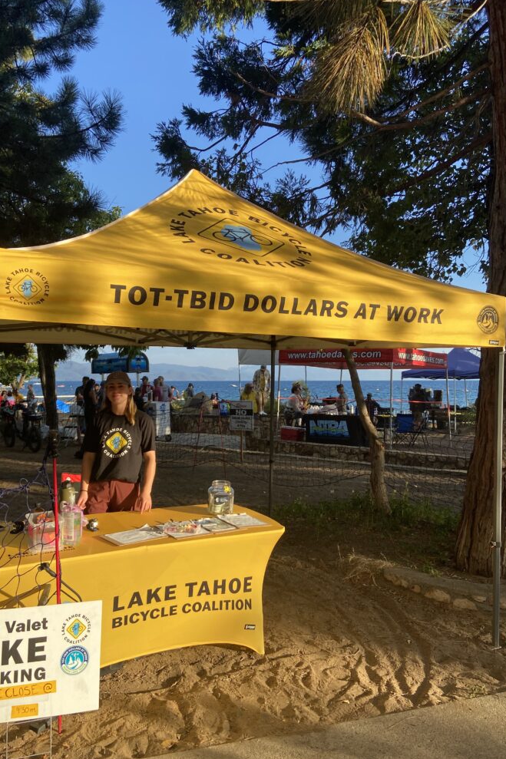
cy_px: 387
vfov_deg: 65.5
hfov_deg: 46.3
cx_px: 221
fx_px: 590
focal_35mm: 28
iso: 32
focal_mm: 4.25
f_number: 1.8
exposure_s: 1/973
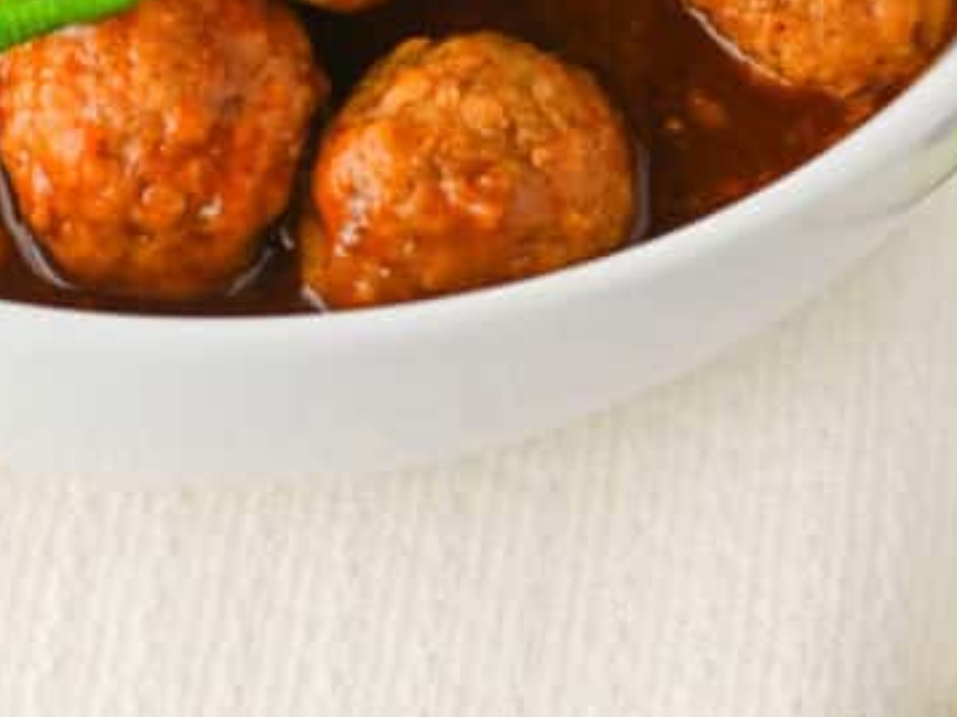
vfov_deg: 9.1
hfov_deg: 12.7
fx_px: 4282
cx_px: 225
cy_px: -595
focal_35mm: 155
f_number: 5
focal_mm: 50
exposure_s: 1/160
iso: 450
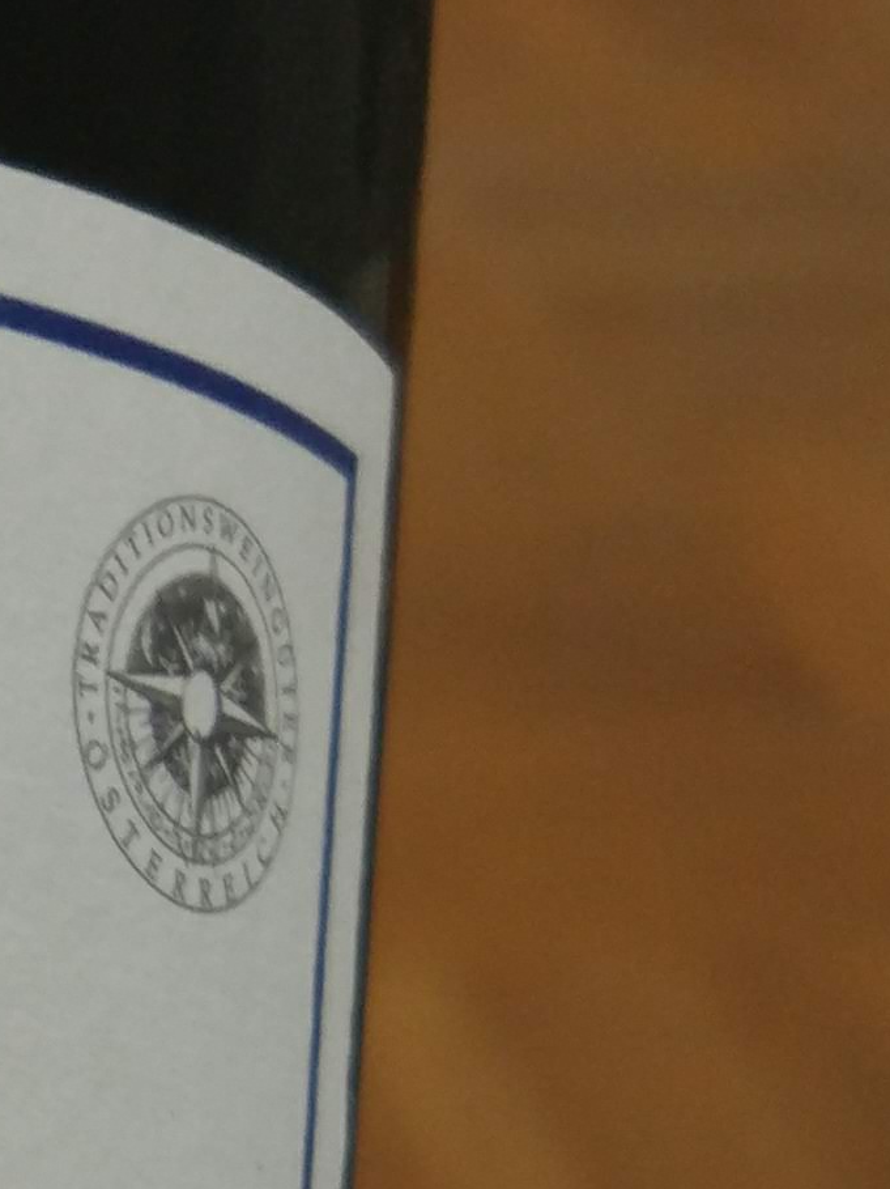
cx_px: -1019
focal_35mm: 142
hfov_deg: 9.6
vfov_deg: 13.6
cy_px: 1339
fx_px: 4871
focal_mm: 4.26
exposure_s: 1/50
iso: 146
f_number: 2
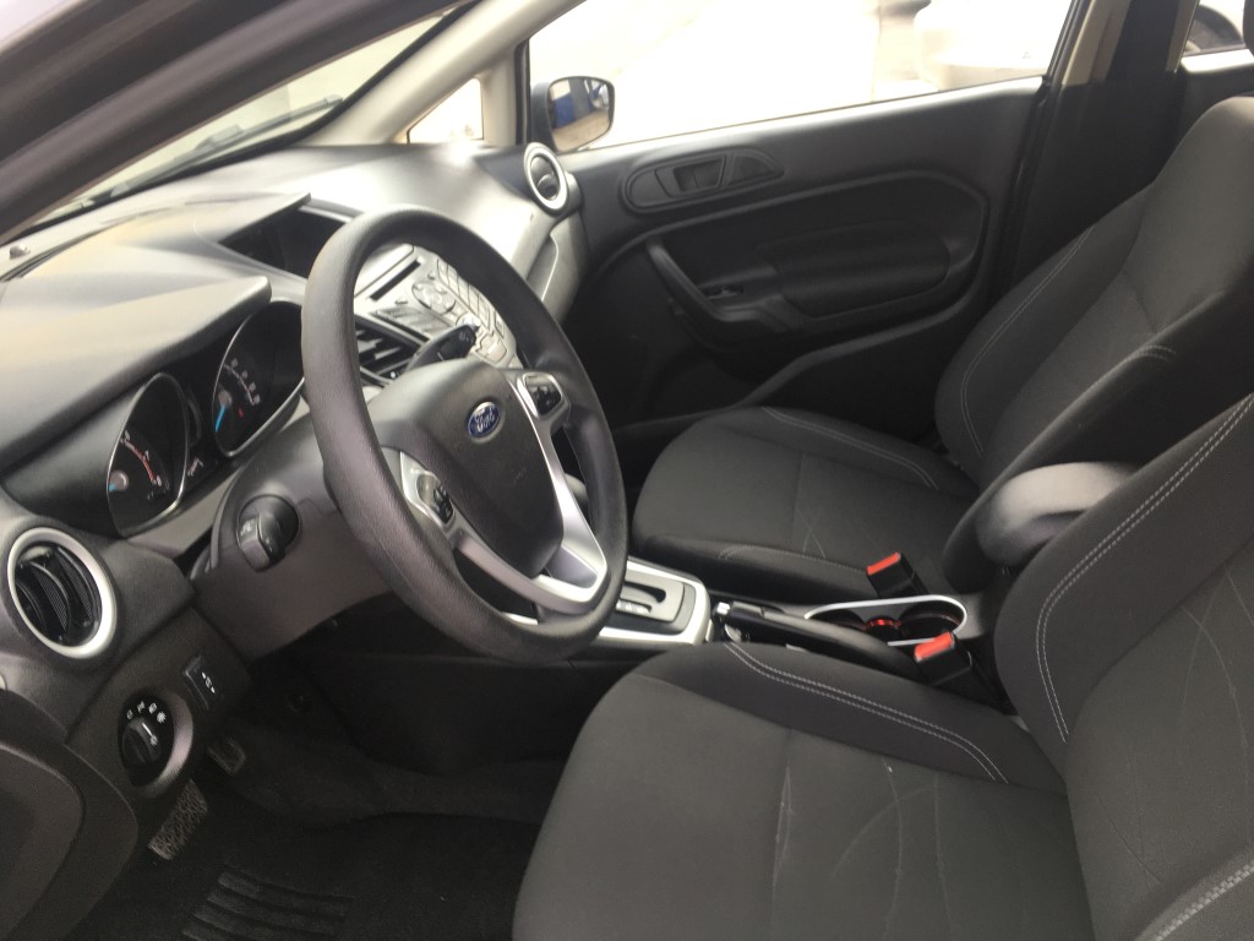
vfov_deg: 48.2
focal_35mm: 29
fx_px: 1051
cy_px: 470
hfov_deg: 61.7
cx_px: 627
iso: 32
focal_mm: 4.15
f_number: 2.2
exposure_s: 1/120
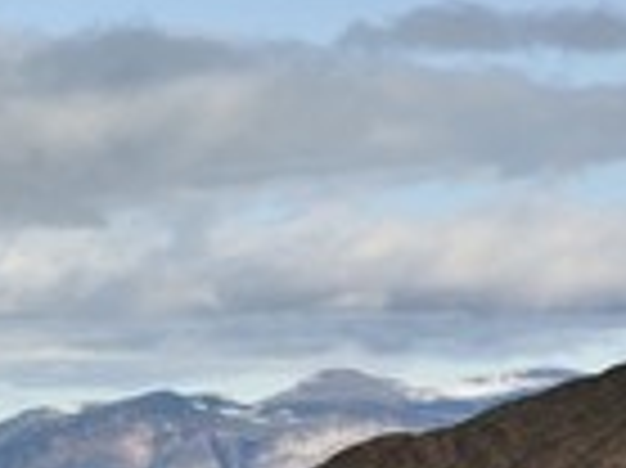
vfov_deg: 3.3
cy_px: 382
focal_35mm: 450
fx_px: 8131
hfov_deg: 4.4
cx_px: -257
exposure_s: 1/400
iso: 200
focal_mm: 155
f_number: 13
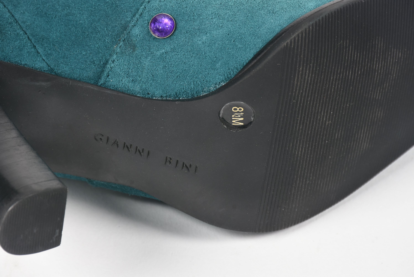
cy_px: 138
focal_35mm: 210
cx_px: 207
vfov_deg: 6.6
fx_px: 2417
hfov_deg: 9.8
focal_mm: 140
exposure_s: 1/125
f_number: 11
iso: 200
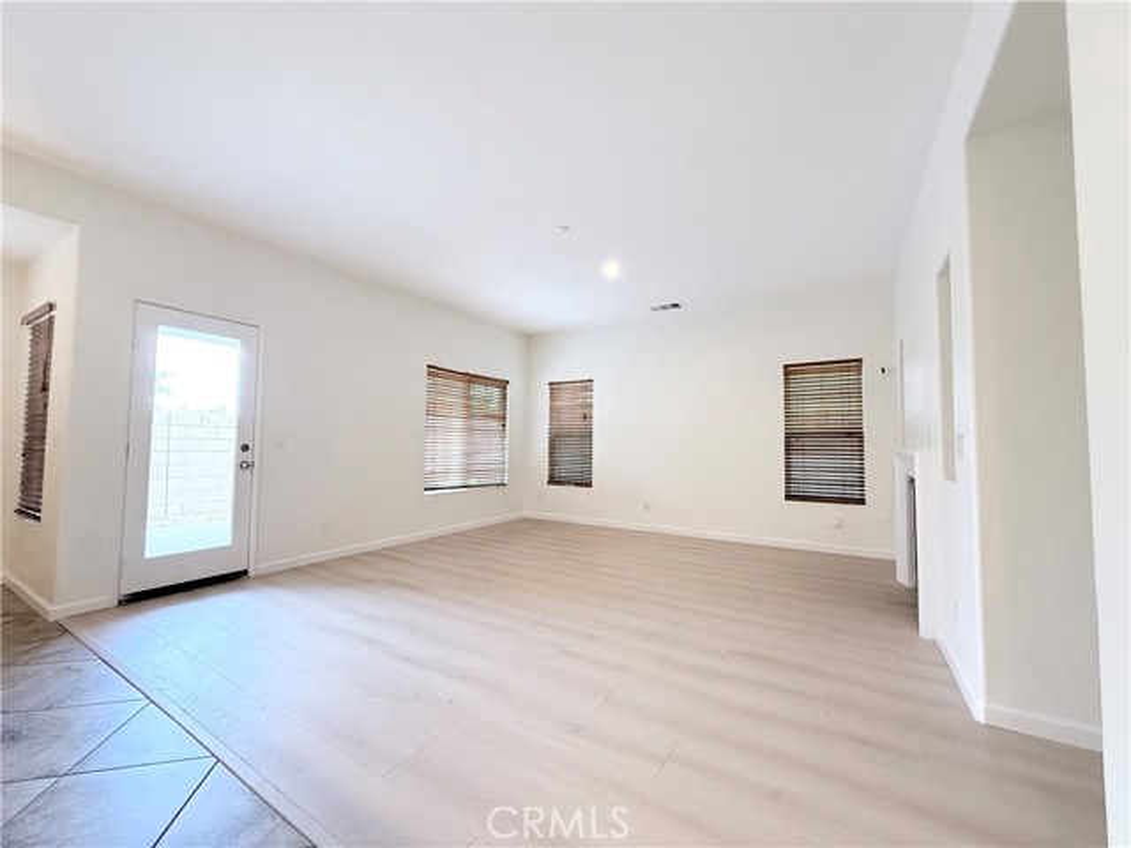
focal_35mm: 14
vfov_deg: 85.7
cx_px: 566
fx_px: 457
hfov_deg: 102.1
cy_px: 424
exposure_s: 1/120
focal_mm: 2.22
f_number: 2.2
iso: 320
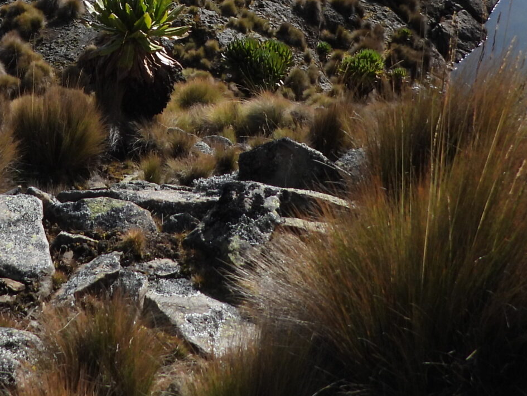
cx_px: 67
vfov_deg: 20.6
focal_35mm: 65
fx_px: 990
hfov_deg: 28.8
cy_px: -123
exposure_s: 1/1250
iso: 100
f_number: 2.8
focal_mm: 4.3
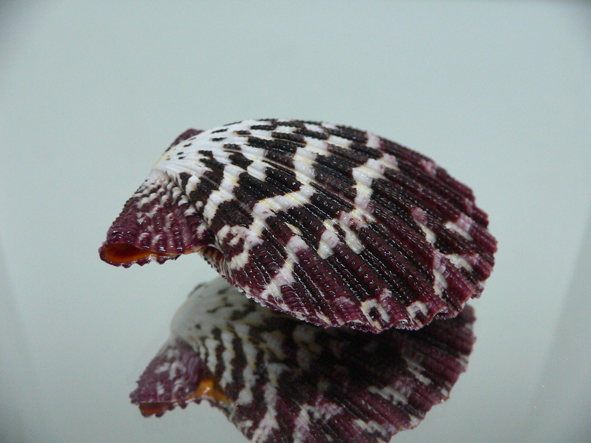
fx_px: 598
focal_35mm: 35
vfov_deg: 40.7
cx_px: 296
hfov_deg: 52.6
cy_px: 222
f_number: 2.8
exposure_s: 1/50
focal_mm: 4.6
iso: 200
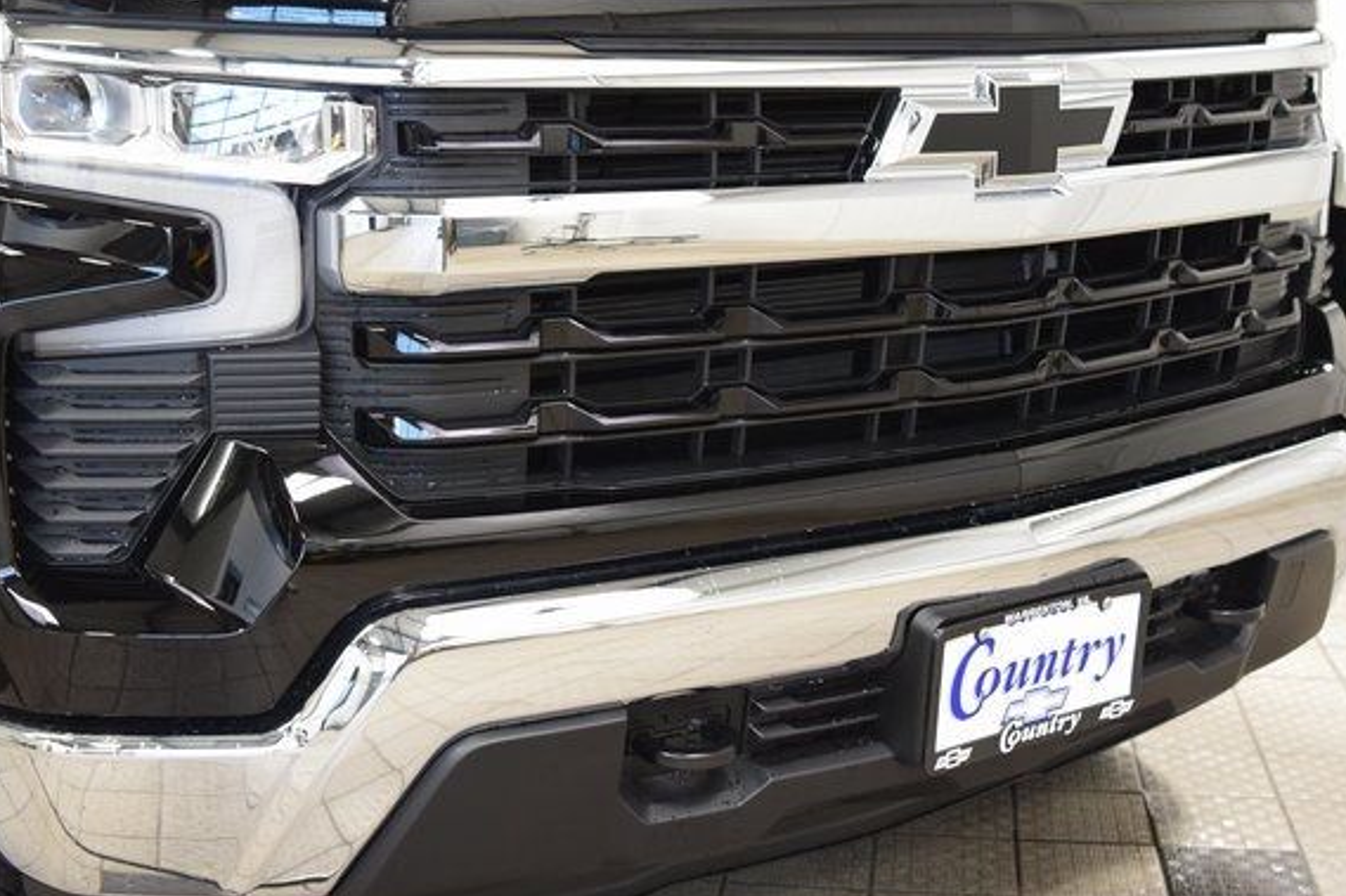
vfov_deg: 25.0
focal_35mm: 54
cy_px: 441
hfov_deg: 36.9
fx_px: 2018
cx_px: 672
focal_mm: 32
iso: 1600
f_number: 3.5
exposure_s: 1/60
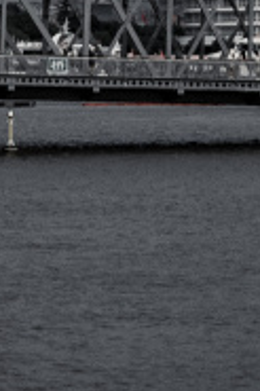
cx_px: 328
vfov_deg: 5.3
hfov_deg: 3.7
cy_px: -678
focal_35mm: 370
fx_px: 4016
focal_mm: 38
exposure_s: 1/4000
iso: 500
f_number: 4.8
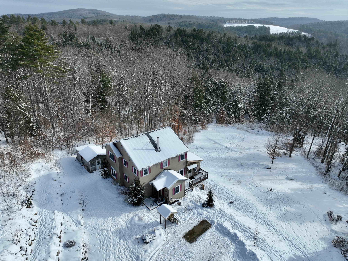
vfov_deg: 56.8
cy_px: 130
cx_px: 174
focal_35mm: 24
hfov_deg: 71.6
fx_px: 241
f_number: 2.8
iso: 110
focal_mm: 12.29
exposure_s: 1/2500
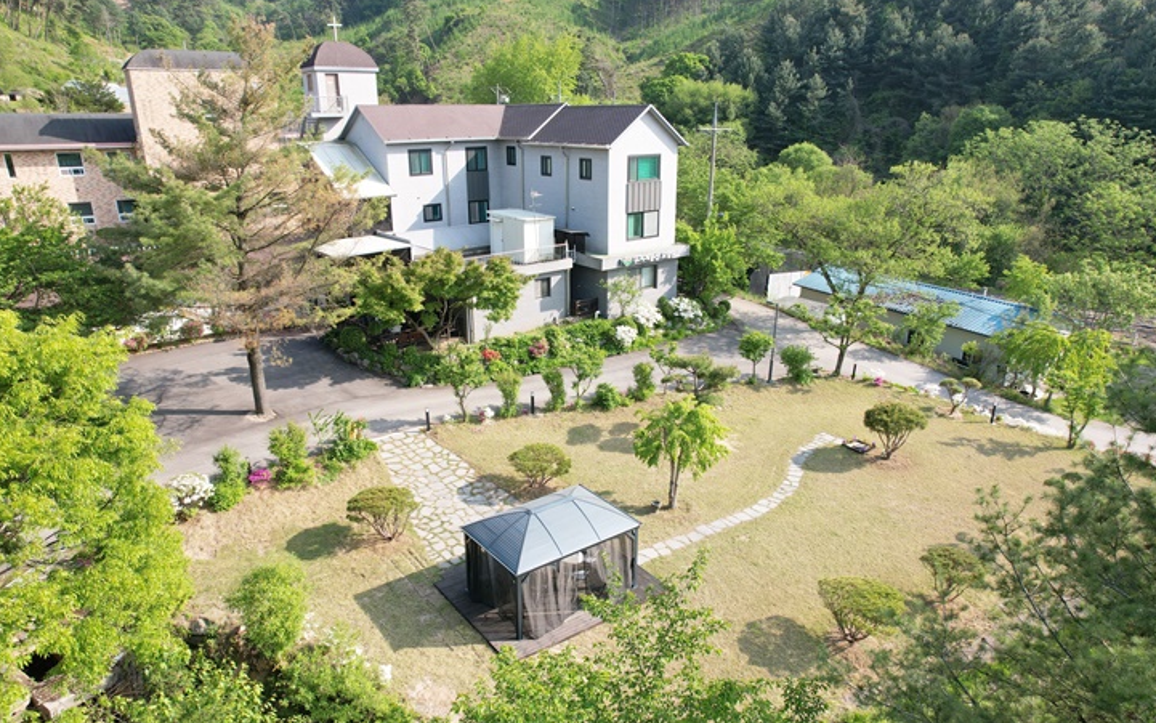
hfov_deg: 77.1
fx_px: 725
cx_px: 577
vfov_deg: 53.0
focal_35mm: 23
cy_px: 368
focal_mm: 8.38
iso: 100
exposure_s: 1/800
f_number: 2.8
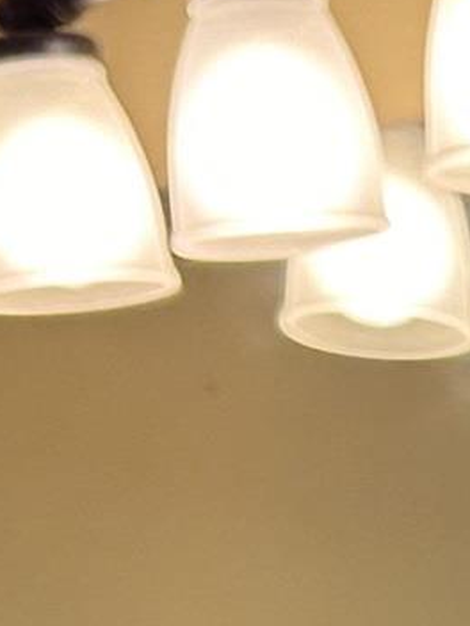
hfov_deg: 8.5
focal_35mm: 170
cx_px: 787
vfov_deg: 10.4
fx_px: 3078
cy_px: 1398
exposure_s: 1/120
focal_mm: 5.7
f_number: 1.5
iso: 50
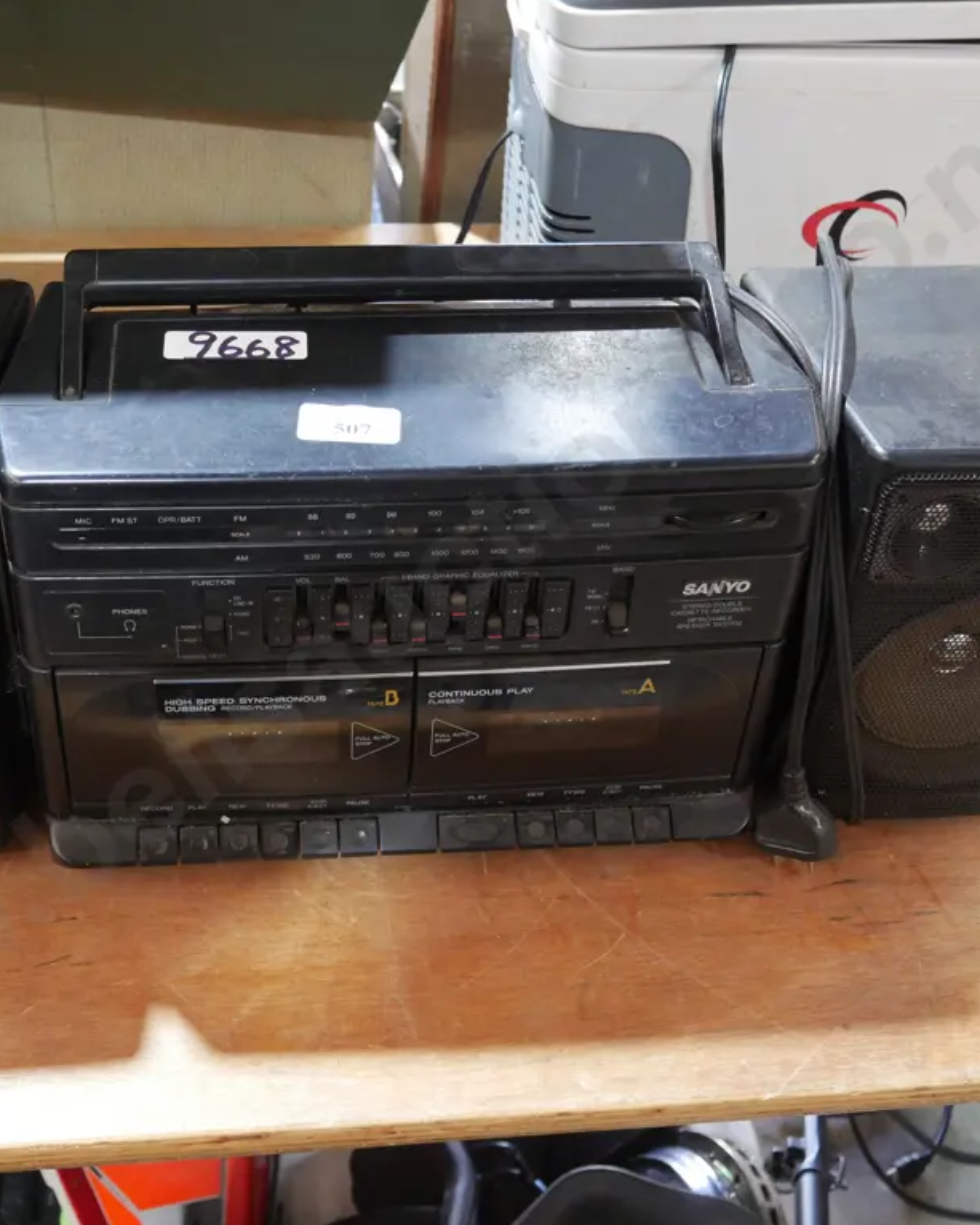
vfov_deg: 39.5
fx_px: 1704
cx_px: 400
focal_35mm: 47
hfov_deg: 32.0
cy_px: 613
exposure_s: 1/60
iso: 1250
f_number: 4
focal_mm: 18
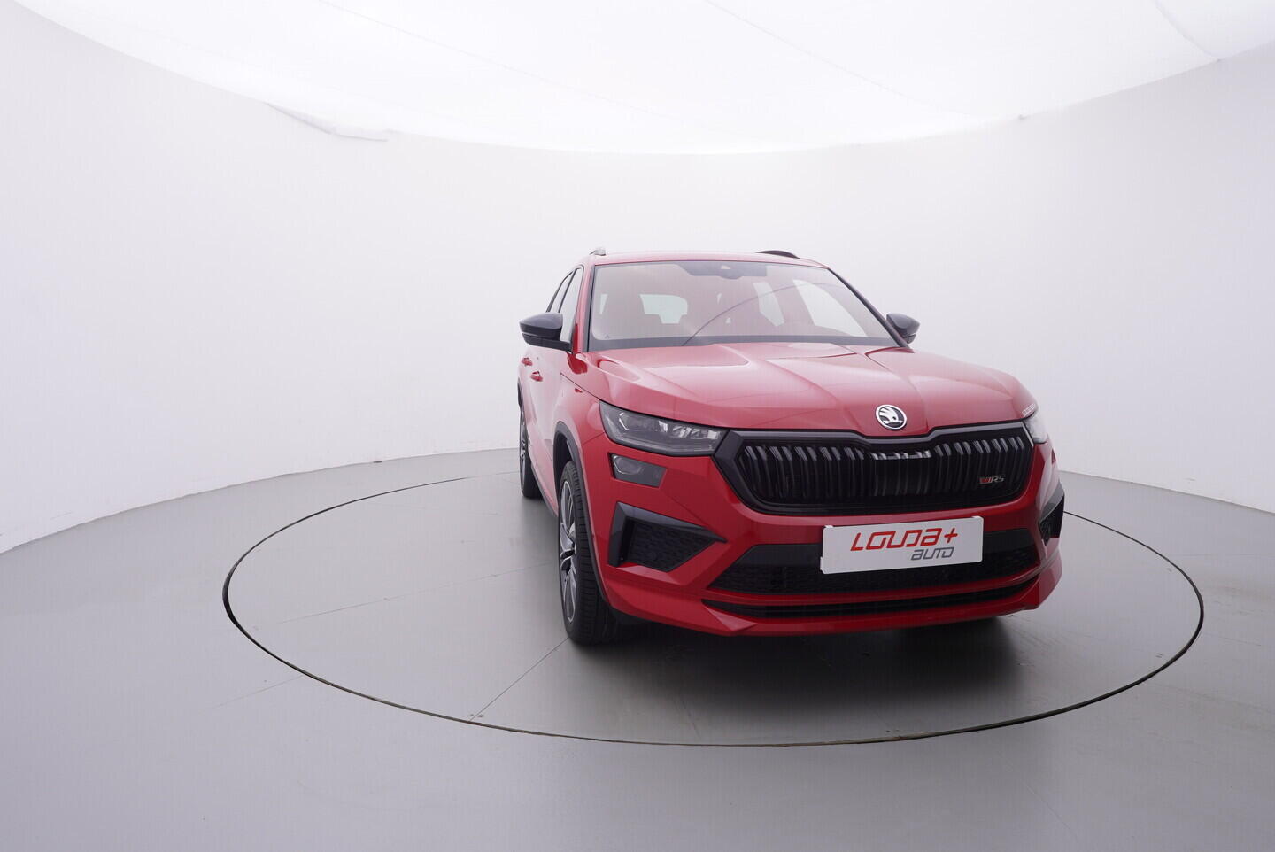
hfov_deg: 77.3
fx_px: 797
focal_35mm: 22
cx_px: 638
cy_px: 426
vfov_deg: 56.2
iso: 200
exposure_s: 1/80
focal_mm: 15
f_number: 5
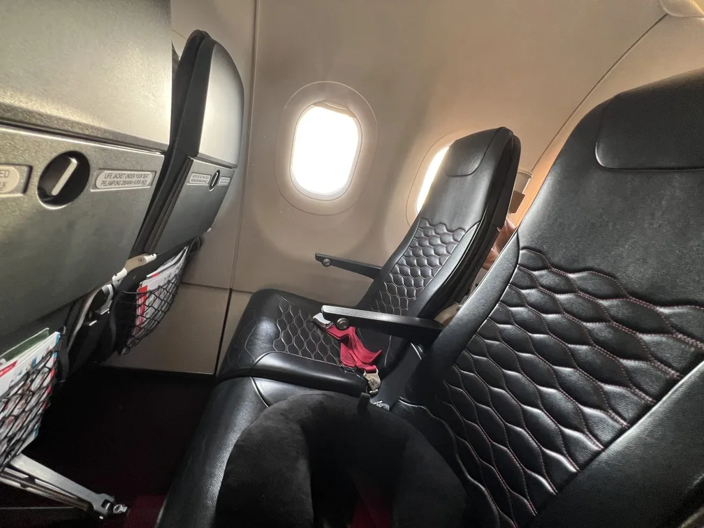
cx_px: 352
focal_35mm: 13
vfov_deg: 89.9
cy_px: 264
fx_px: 264
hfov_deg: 106.2
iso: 100
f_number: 1.8
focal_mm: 1.57
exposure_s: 1/99
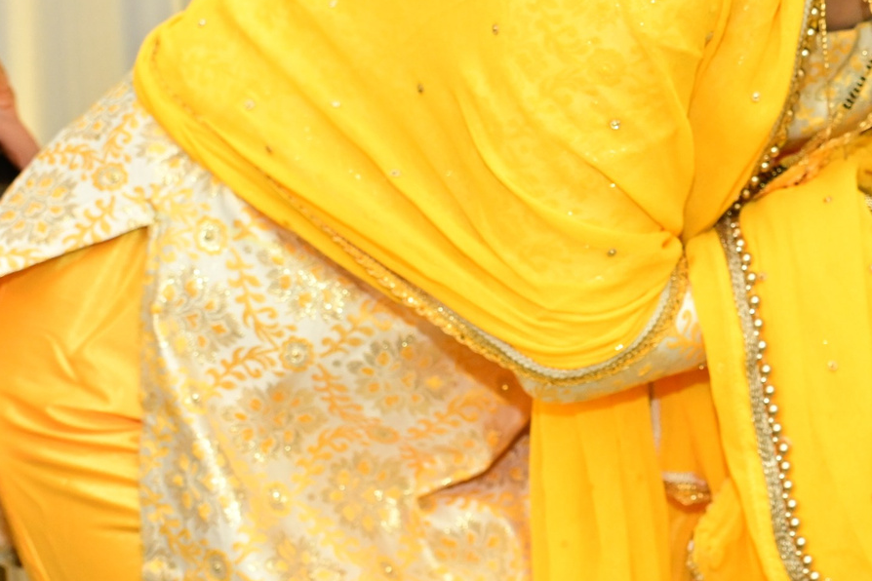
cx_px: 1043
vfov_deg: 10.8
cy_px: 65
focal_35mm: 126
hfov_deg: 15.7
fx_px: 3052
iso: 1250
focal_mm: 44
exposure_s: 1/200
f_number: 5
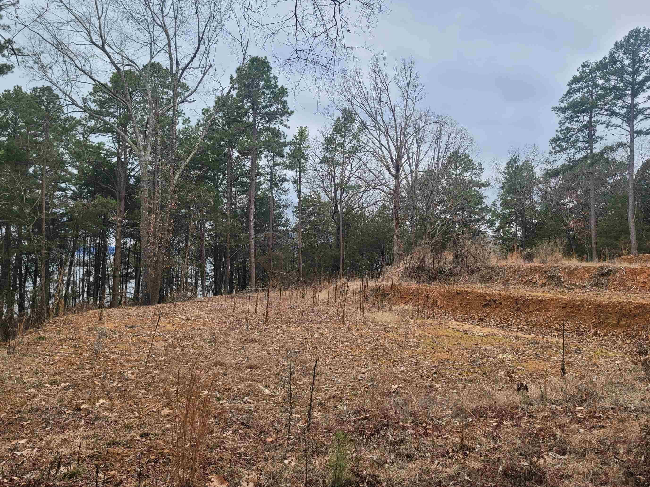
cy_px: 233
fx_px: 545
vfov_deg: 48.2
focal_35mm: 29
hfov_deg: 61.6
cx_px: 344
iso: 40
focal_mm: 5.4
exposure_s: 1/398
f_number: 1.8
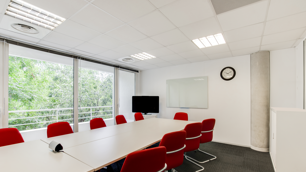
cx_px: 153
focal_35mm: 16
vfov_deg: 66.8
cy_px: 98
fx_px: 130
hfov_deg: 99.4
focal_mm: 10
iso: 200
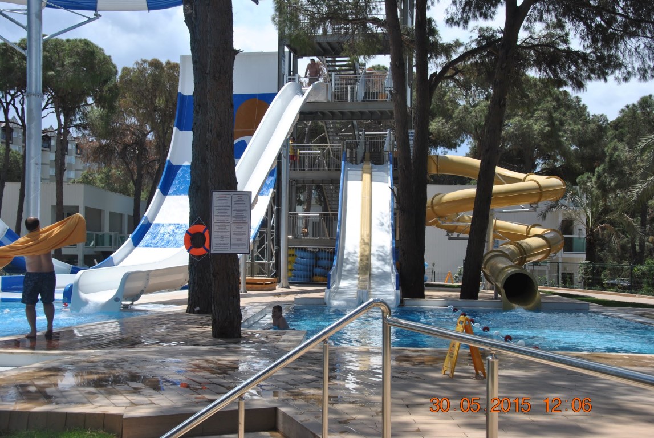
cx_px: 327
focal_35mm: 48
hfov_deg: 41.1
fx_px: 873
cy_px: 219
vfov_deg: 28.2
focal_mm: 32
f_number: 9
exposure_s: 1/320
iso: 100
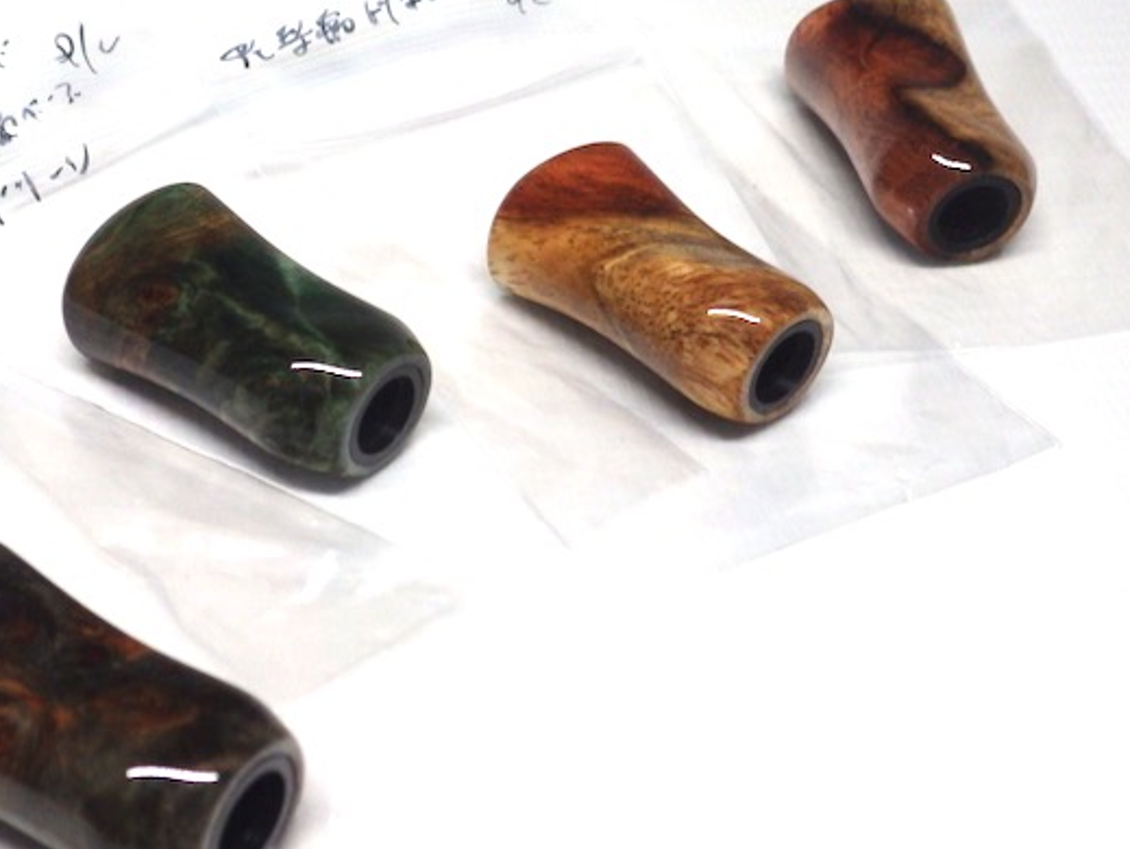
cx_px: 422
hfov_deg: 43.5
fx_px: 1405
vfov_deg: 33.6
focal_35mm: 43
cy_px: 397
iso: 200
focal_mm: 5.5
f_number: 3.1
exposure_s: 1/45
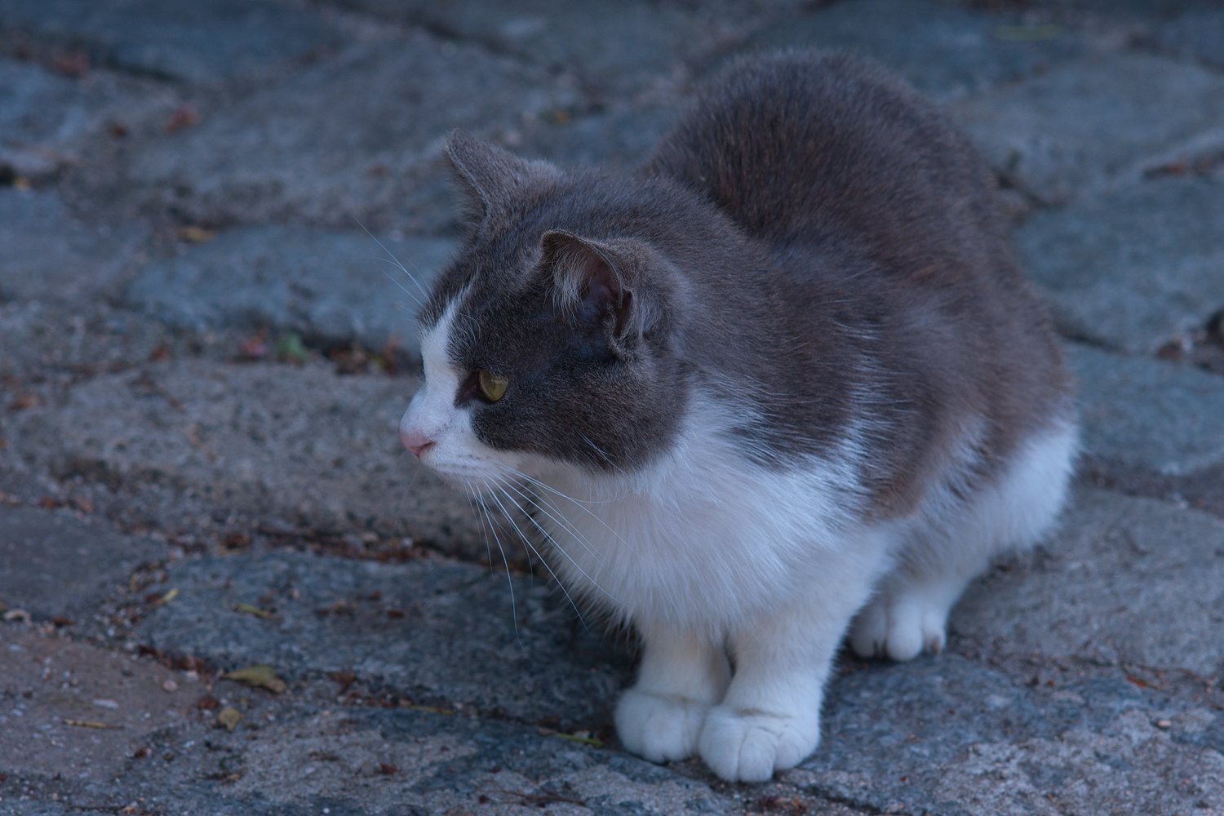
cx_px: 612
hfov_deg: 10.2
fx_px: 6884
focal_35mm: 202
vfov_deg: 6.8
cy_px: 408
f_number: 5.6
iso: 160
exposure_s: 1/80
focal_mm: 135
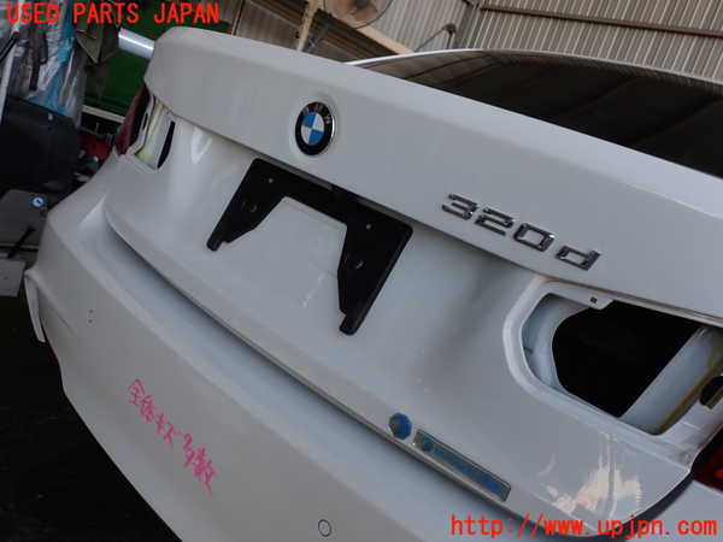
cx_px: 362
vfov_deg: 46.8
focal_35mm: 30
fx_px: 627
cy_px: 271
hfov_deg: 60.0
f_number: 3.2
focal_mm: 5.4
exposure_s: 1/125
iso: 100
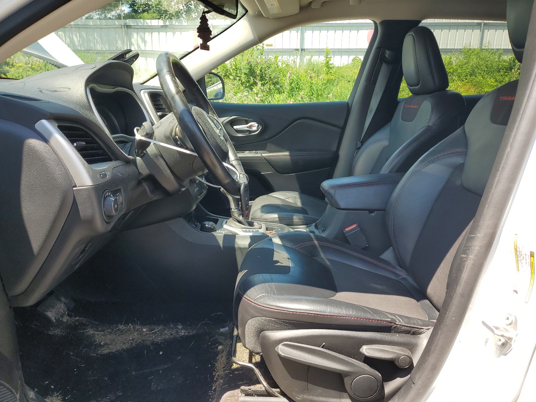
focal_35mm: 26
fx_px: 403
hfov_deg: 67.3
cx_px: 268
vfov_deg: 53.1
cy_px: 201
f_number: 1.5
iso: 50
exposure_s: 1/625
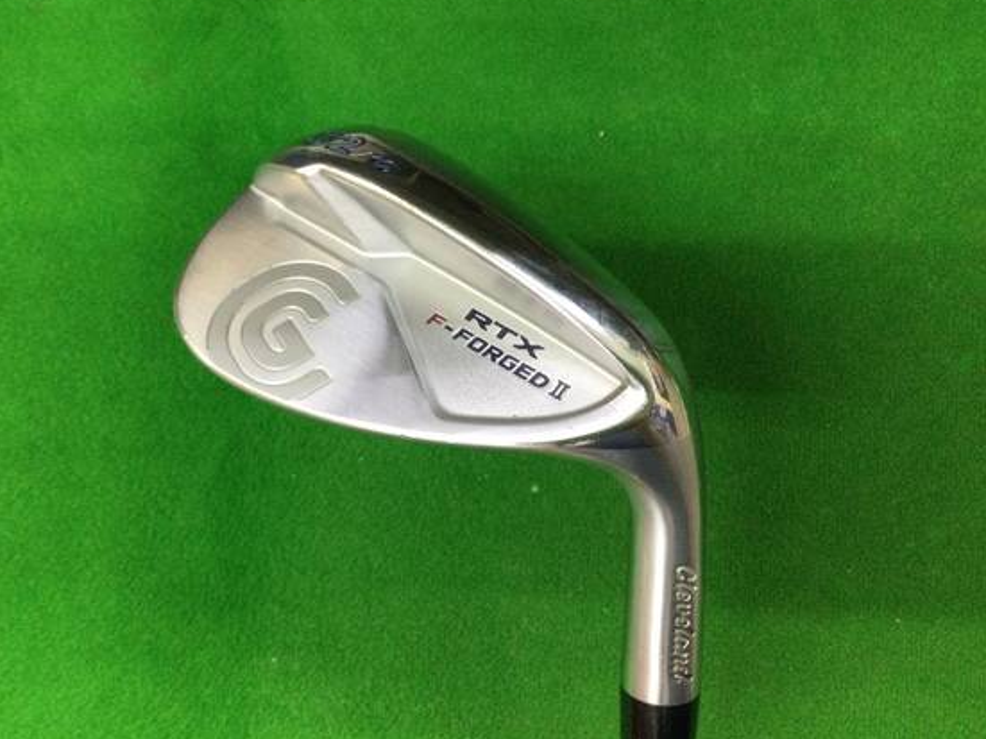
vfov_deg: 39.6
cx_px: 444
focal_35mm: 36
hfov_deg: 51.3
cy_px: 374
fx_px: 1025
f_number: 2.4
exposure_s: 1/30
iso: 80
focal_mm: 3.3
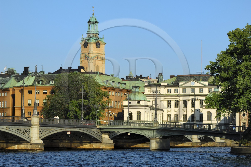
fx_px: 992
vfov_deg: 9.6
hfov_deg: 14.4
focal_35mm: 142
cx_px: 126
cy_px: 84
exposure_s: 1/200
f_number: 10
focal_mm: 95
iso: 100
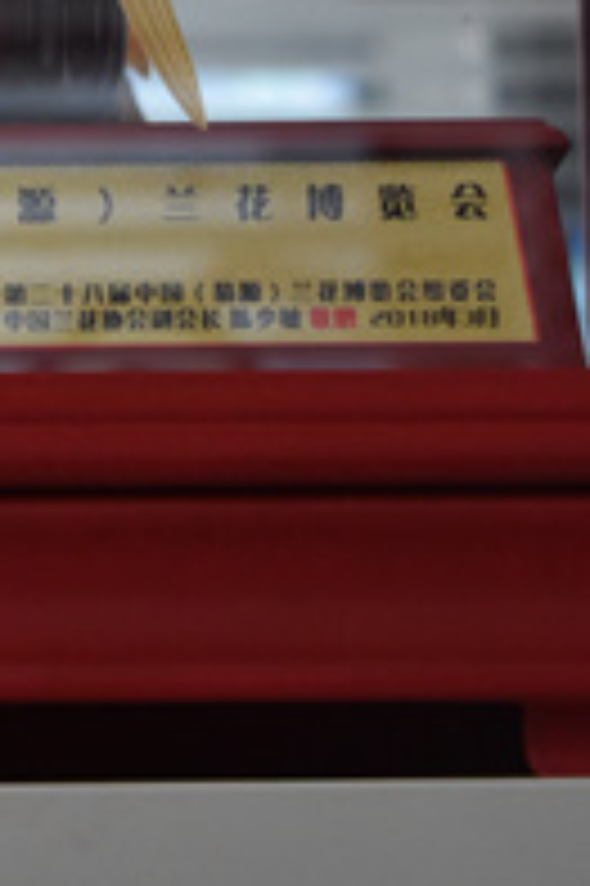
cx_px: -117
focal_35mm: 252
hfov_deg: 5.4
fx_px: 6194
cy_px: -364
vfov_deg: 8.1
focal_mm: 55
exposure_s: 1/60
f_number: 5.6
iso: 1400
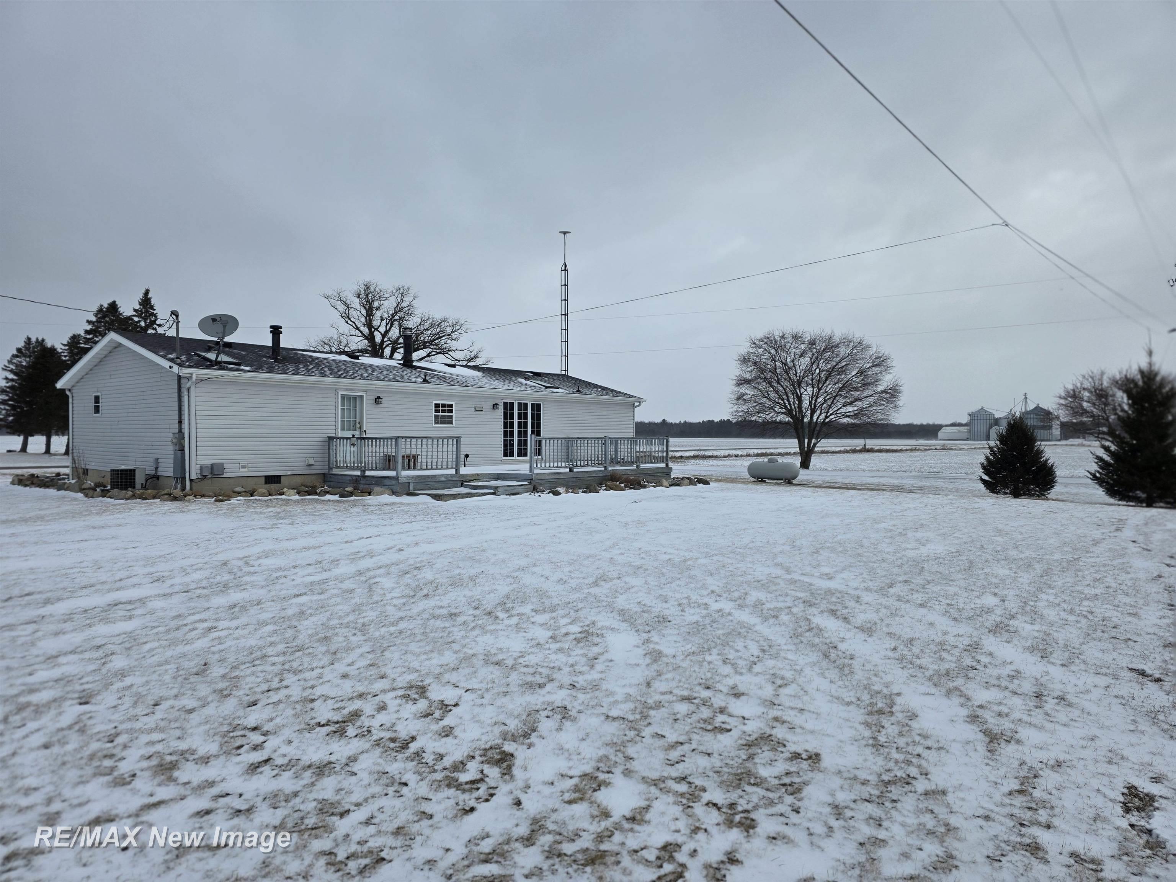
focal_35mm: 23
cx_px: 588
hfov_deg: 73.9
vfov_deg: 58.9
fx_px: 781
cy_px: 441
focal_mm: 6.3
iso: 80
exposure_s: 1/7944
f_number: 1.7
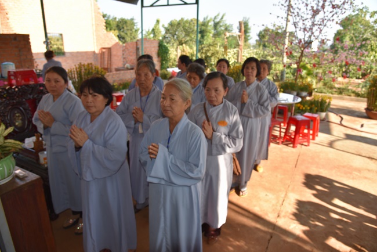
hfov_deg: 73.7
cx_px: 188
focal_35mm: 24
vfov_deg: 53.2
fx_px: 251
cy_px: 126
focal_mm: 24
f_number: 5.6
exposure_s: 1/125
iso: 160
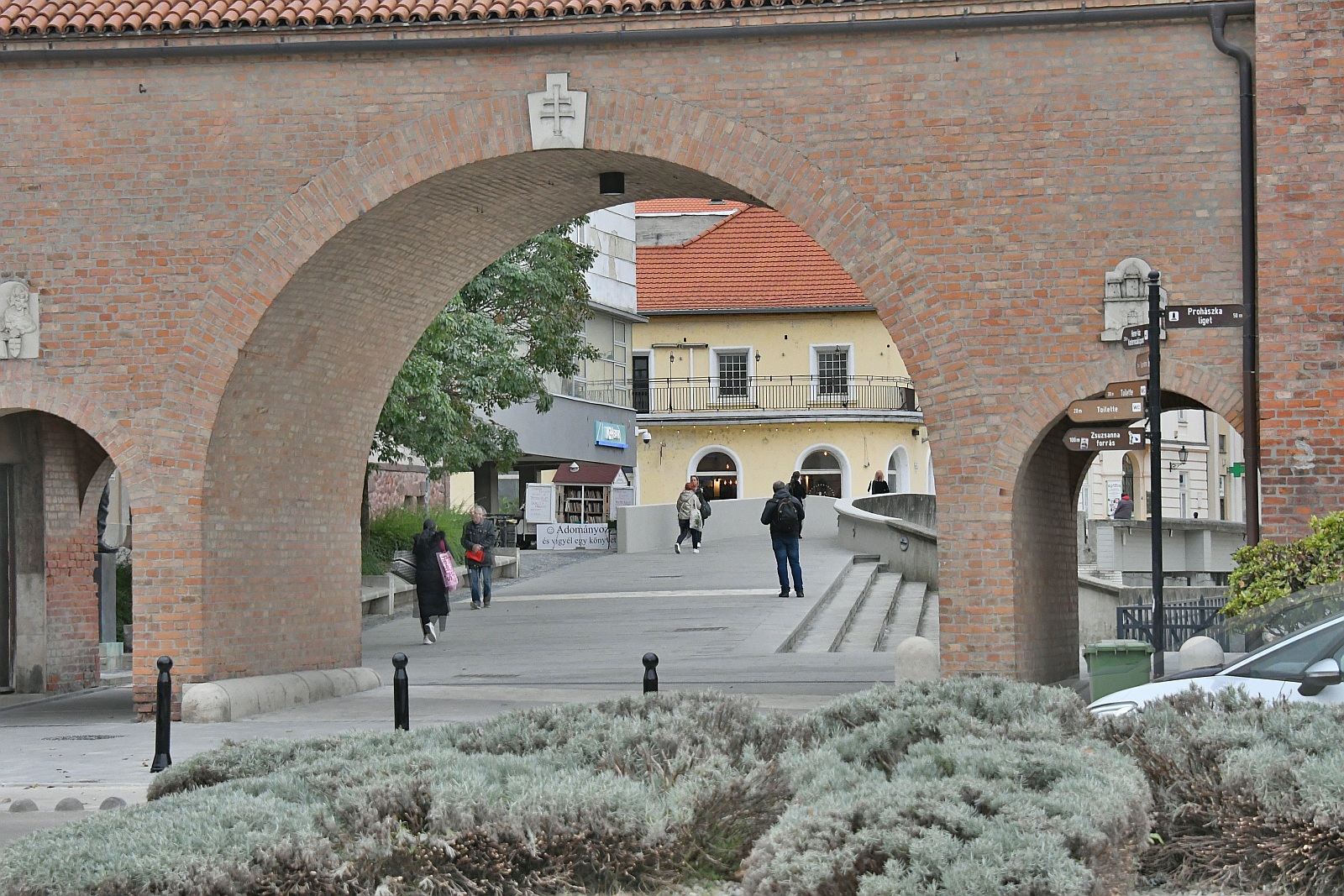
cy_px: 448
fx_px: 3920
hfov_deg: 19.5
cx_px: 672
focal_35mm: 105
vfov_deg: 13.0
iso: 5000
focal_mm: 70
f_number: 7.1
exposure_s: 1/800
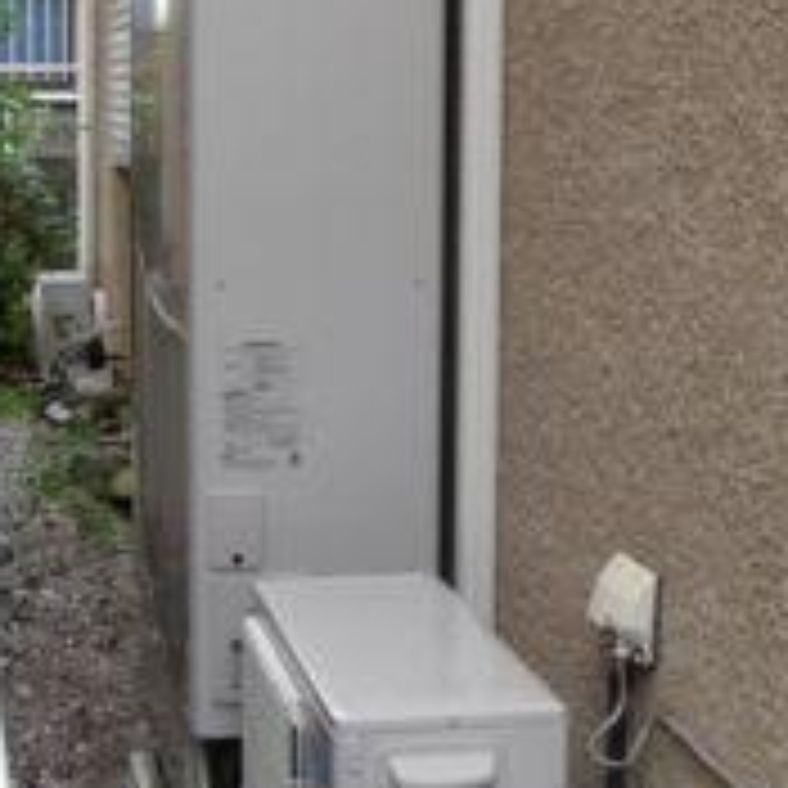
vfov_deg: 20.2
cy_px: 387
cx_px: 477
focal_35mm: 86
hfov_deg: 20.1
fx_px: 2215
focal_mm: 6.7
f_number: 3.5
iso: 80
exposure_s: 1/60
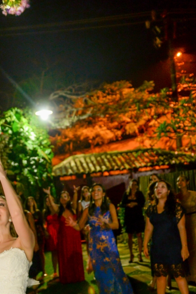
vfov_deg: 43.7
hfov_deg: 30.3
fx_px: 359
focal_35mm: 44
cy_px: 202
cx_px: 65
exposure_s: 1/40
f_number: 2.8
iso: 3200
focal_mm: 28
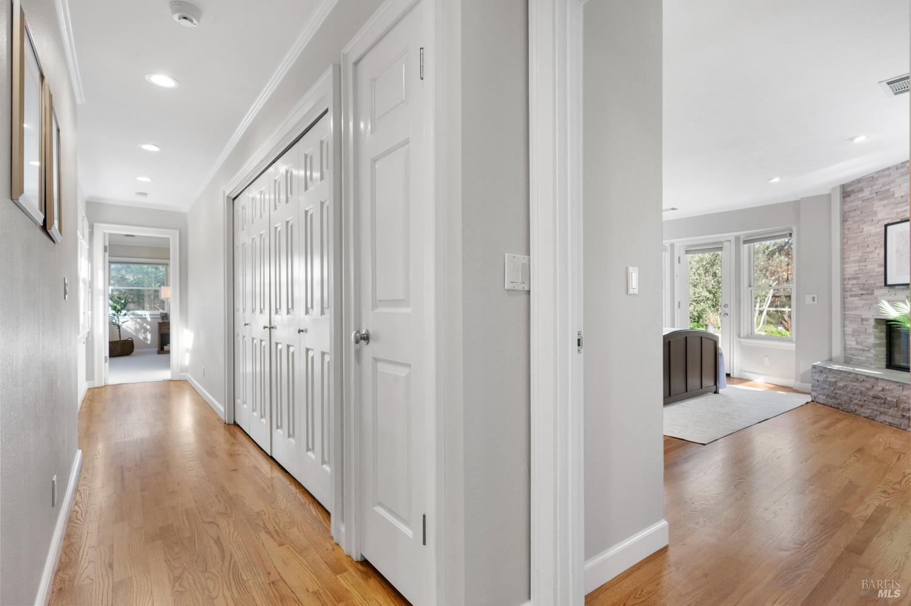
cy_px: 303
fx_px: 442
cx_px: 456
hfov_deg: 91.7
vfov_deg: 68.8
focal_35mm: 18
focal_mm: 17.5
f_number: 9
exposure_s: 1/5
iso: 500
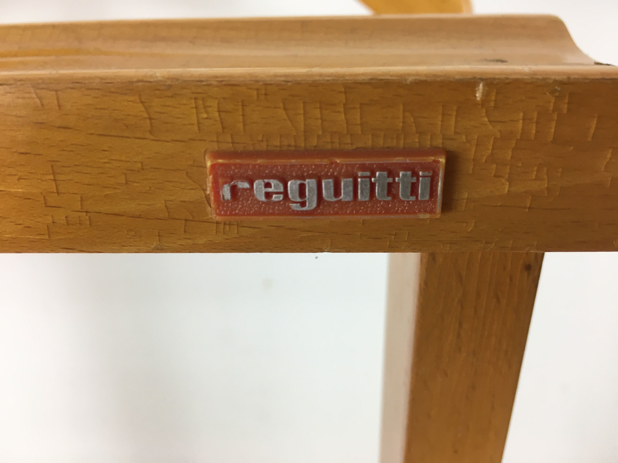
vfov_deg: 48.2
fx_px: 518
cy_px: 232
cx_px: 309
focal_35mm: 29
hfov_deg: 61.7
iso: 50
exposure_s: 1/33
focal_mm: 4.15
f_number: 2.2
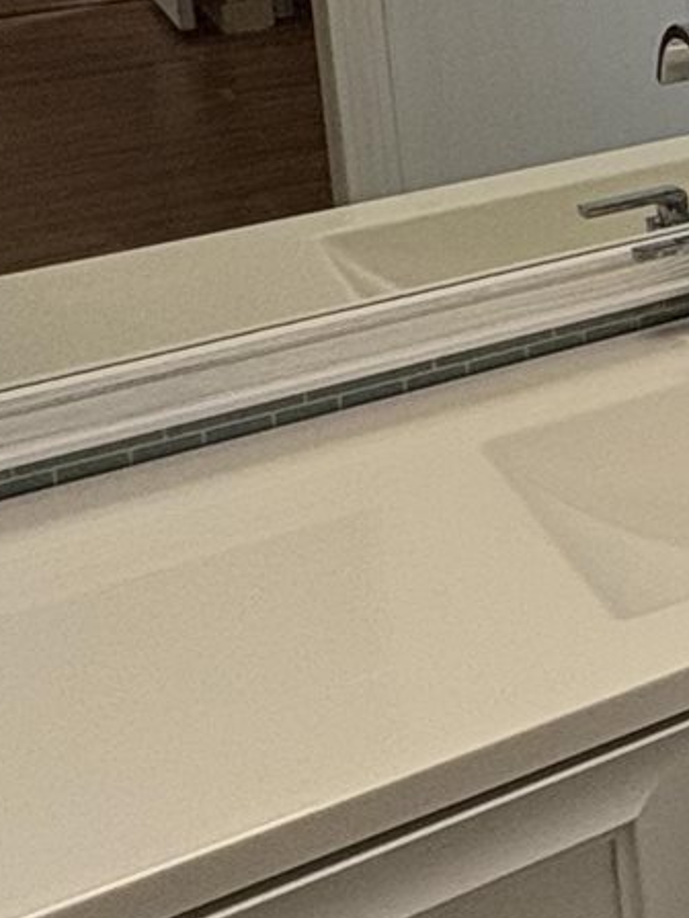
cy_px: -119
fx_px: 1911
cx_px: 1577
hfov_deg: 14.6
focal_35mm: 72
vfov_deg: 24.9
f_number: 2.2
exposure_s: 1/120
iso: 160
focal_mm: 2.22
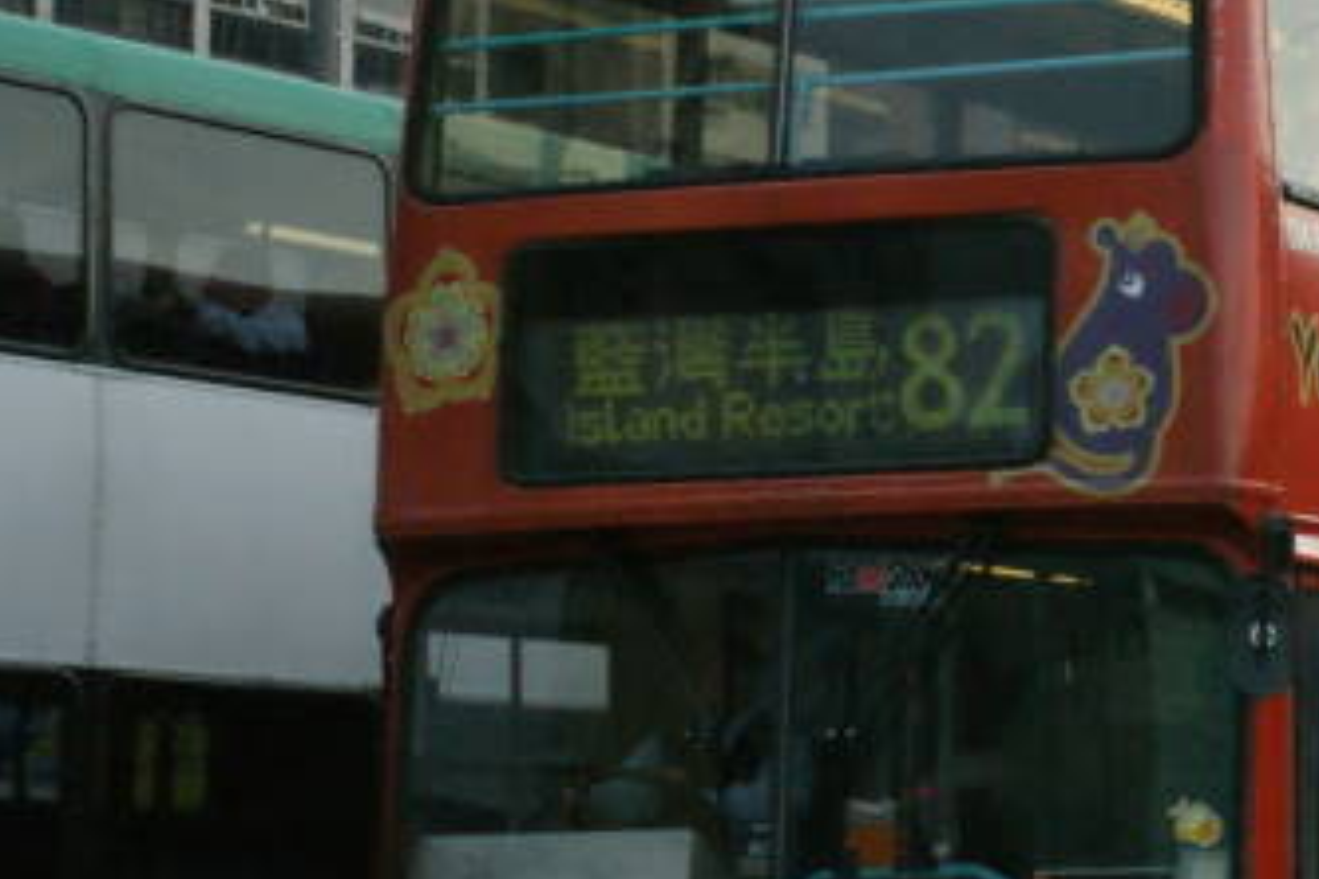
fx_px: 5276
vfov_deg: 9.5
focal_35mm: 144
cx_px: 1509
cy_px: 481
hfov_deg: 13.9
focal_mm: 40
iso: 1600
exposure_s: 1/125
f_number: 18
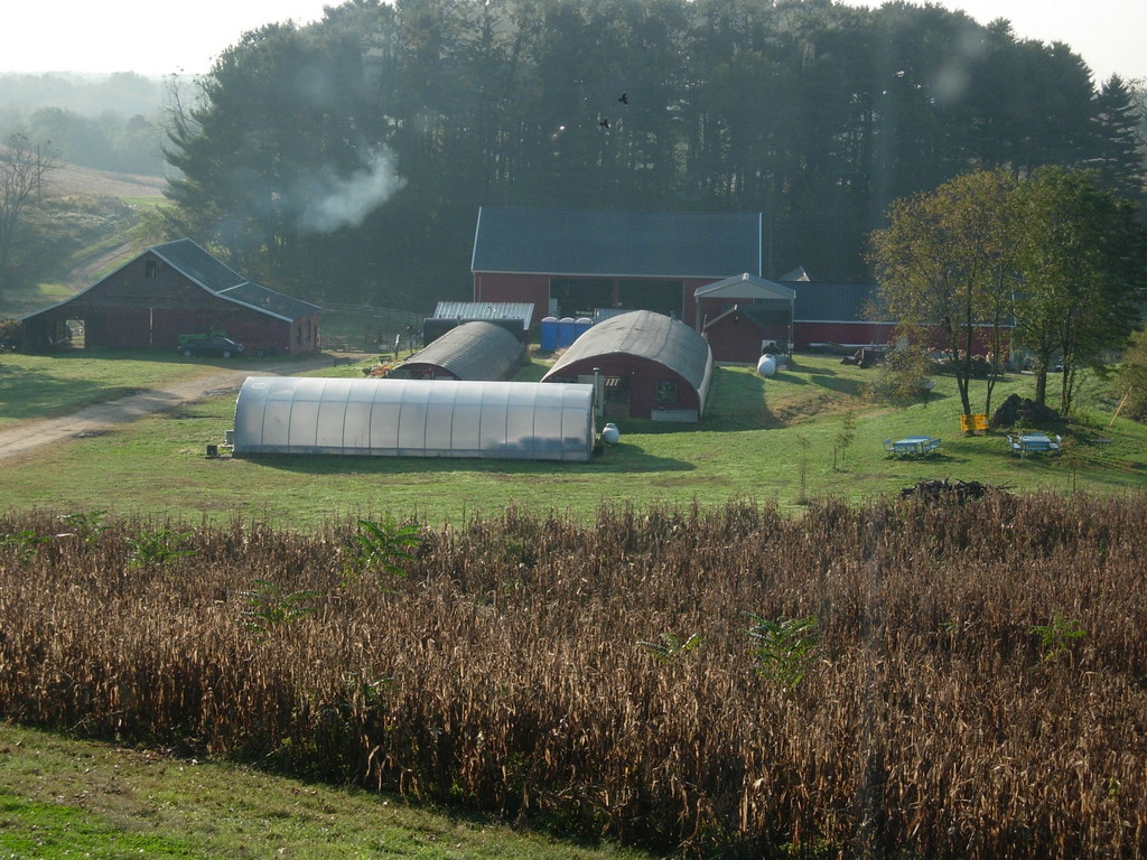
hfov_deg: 21.3
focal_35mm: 92
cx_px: 574
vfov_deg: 16.1
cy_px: 430
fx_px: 3048
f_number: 4.3
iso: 79
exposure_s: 1/497
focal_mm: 19.1
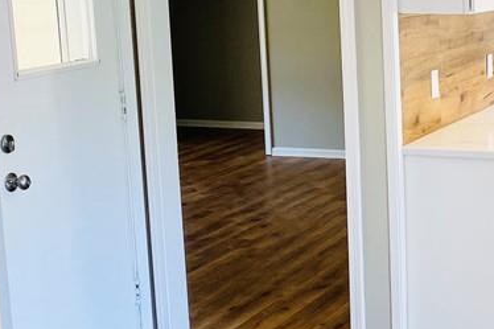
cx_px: 557
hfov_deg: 25.2
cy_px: 144
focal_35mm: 74
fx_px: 1015
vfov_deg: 18.4
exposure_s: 1/60
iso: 80
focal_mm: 4.25
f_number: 1.8
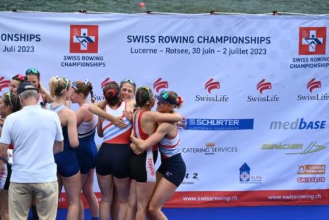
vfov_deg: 9.5
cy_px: 110
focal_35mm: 145
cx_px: 164
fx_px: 1326
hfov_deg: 14.1
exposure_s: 1/500
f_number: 6.3
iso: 320
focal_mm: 145
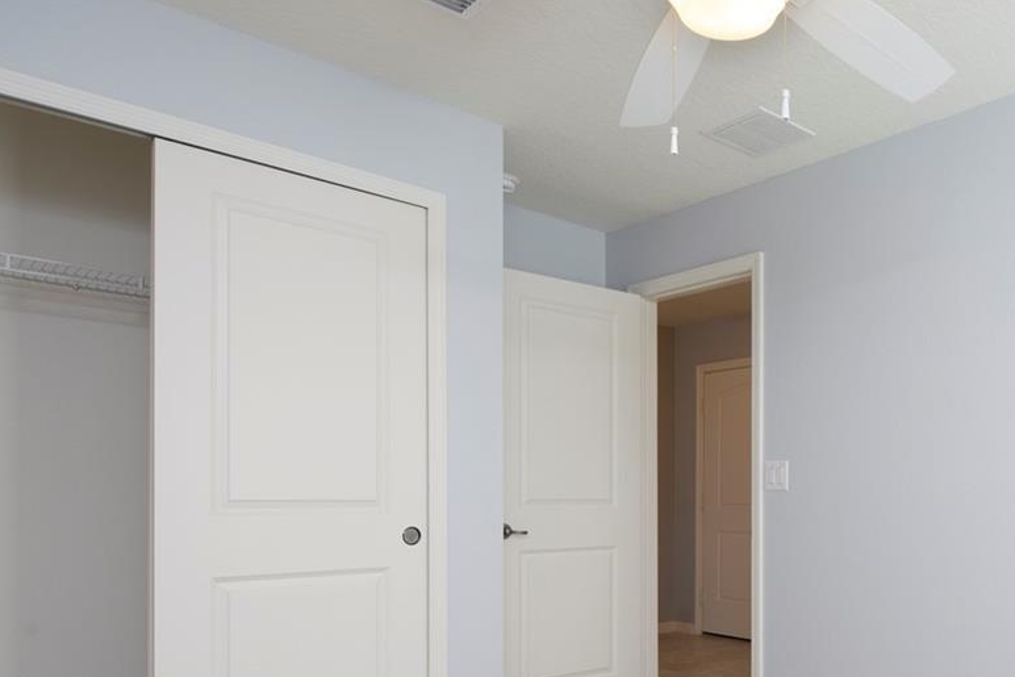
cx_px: 776
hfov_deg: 59.8
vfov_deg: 43.8
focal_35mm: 29
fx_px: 818
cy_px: 490
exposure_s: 1/80
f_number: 10
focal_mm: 14
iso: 500
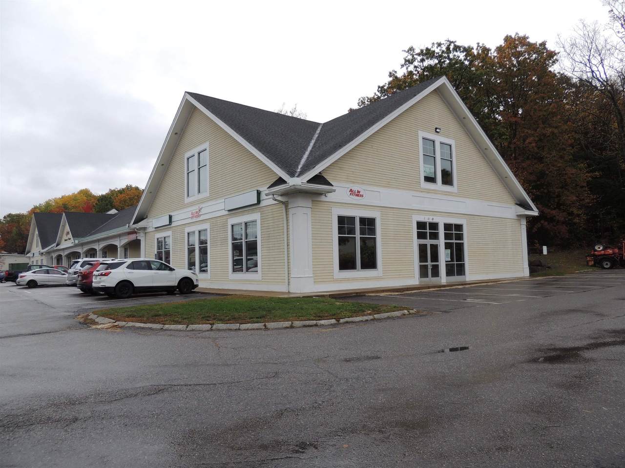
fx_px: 433
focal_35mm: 24
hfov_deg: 71.6
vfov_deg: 56.8
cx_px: 312
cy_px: 234
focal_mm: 4.3
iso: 100
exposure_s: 1/200
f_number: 3
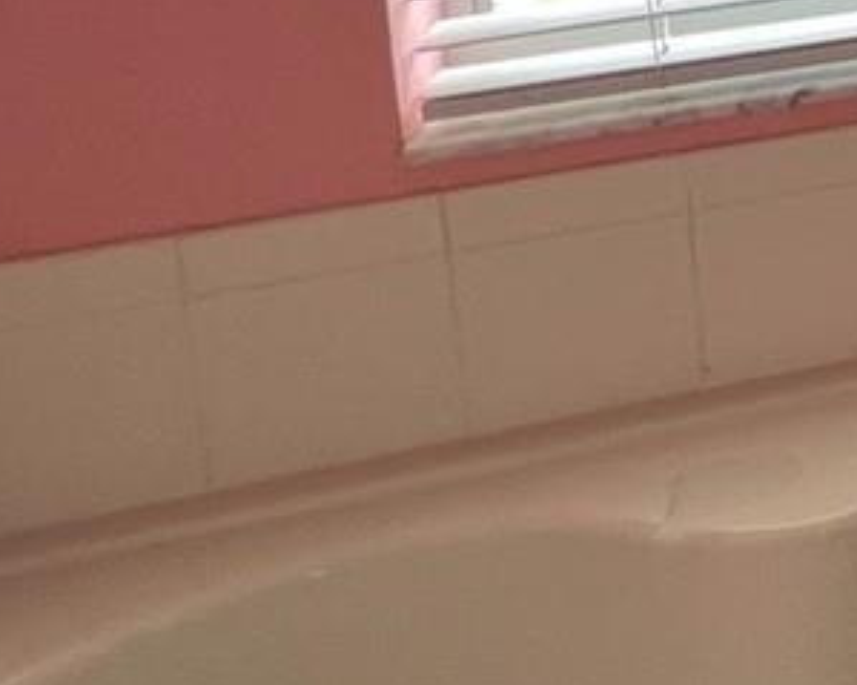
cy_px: -447
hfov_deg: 15.1
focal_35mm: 68
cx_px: 2064
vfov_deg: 18.8
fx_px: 1724
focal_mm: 1.57
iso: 50
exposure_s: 1/99
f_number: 1.8
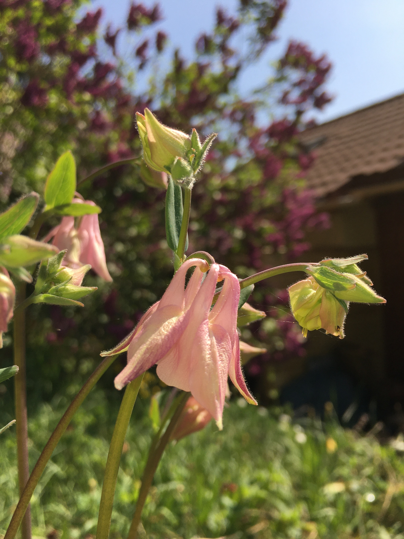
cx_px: 202
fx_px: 451
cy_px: 270
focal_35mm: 29
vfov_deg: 61.7
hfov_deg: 48.2
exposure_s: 1/1326
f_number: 2.2
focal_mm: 4.15
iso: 25
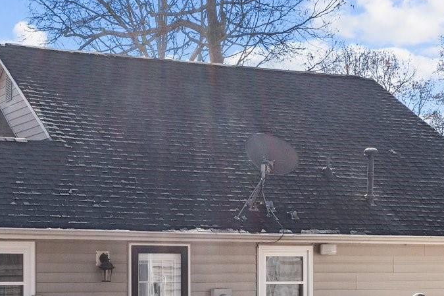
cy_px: 293
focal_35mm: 85
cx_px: 148
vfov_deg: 15.8
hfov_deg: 23.8
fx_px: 1048
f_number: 5.6
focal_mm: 10.26
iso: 100
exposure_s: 1/500
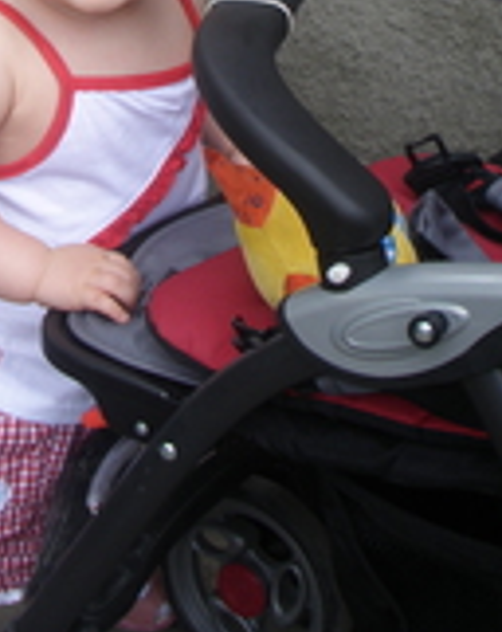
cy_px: -27
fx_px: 1939
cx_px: -133
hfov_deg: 14.2
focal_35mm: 104
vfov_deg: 18.0
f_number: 3.5
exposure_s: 1/80
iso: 50
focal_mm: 6.7
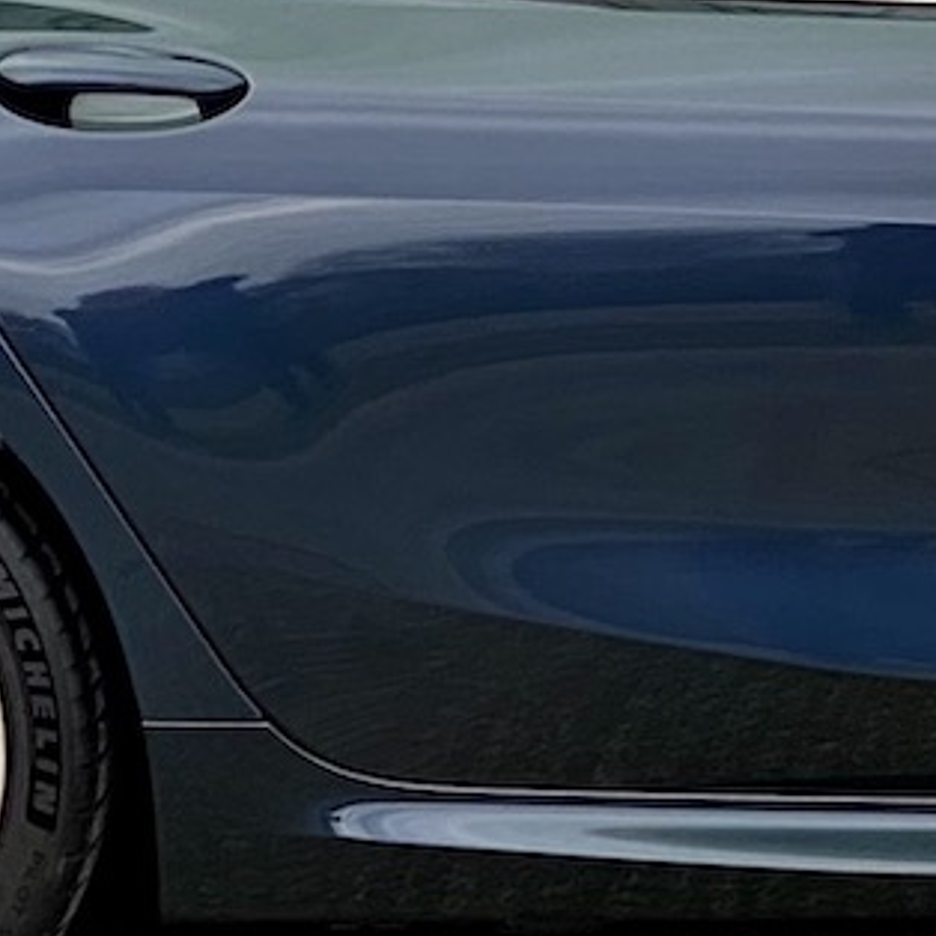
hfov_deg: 5.9
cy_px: 641
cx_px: 1258
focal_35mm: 293
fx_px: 8963
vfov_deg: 6.0
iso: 20
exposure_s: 1/333
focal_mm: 6
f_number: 2
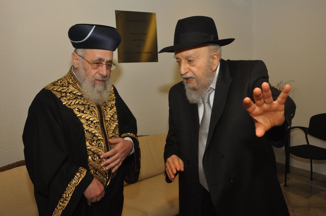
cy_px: 108
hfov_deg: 57.3
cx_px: 163
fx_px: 298
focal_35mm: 33
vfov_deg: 39.9
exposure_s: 1/60
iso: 1250
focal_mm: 22
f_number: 13
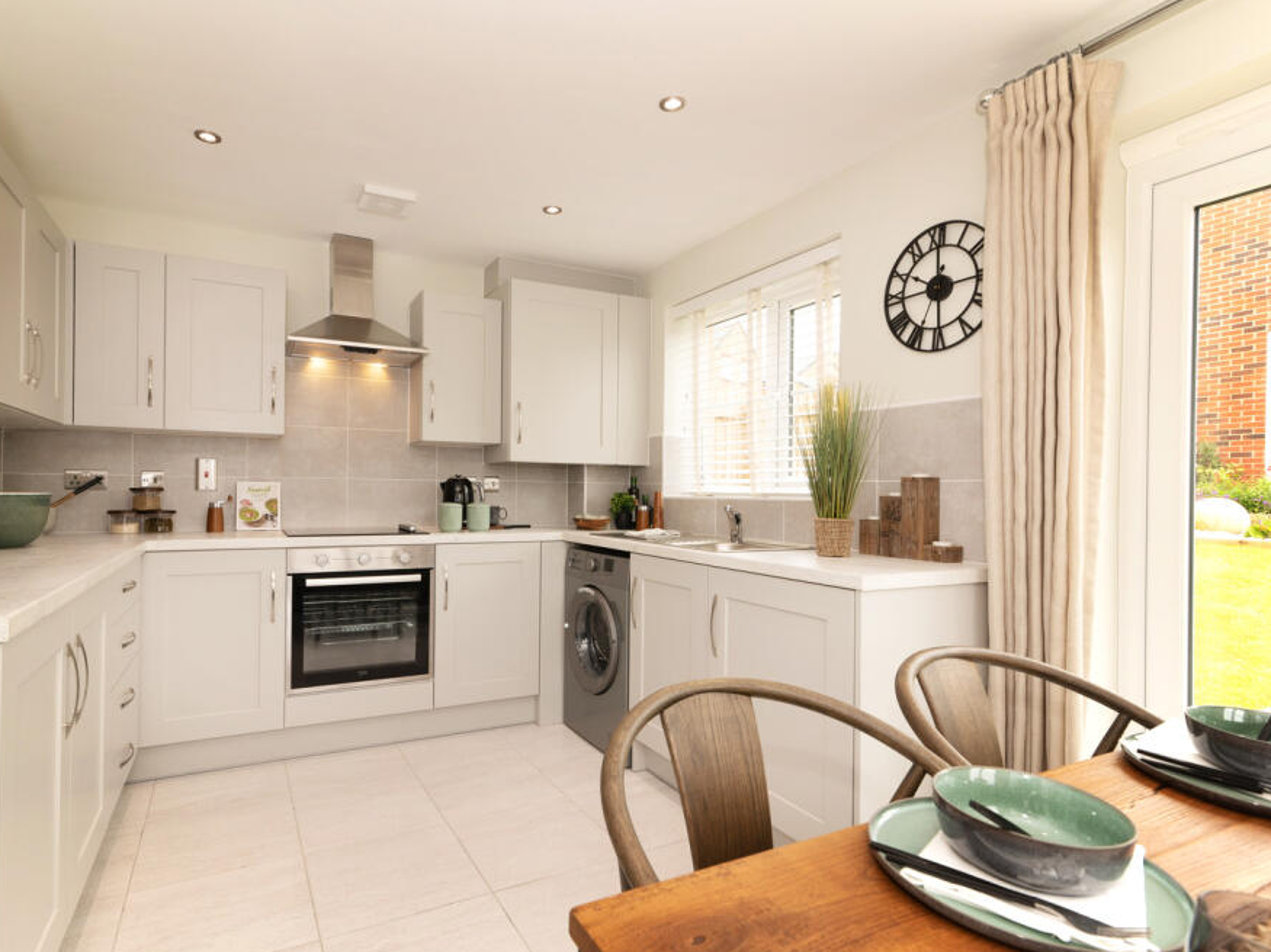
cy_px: 469
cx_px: 587
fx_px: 661
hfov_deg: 87.6
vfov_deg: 71.6
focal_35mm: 18
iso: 400
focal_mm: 16
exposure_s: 1/40
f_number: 8
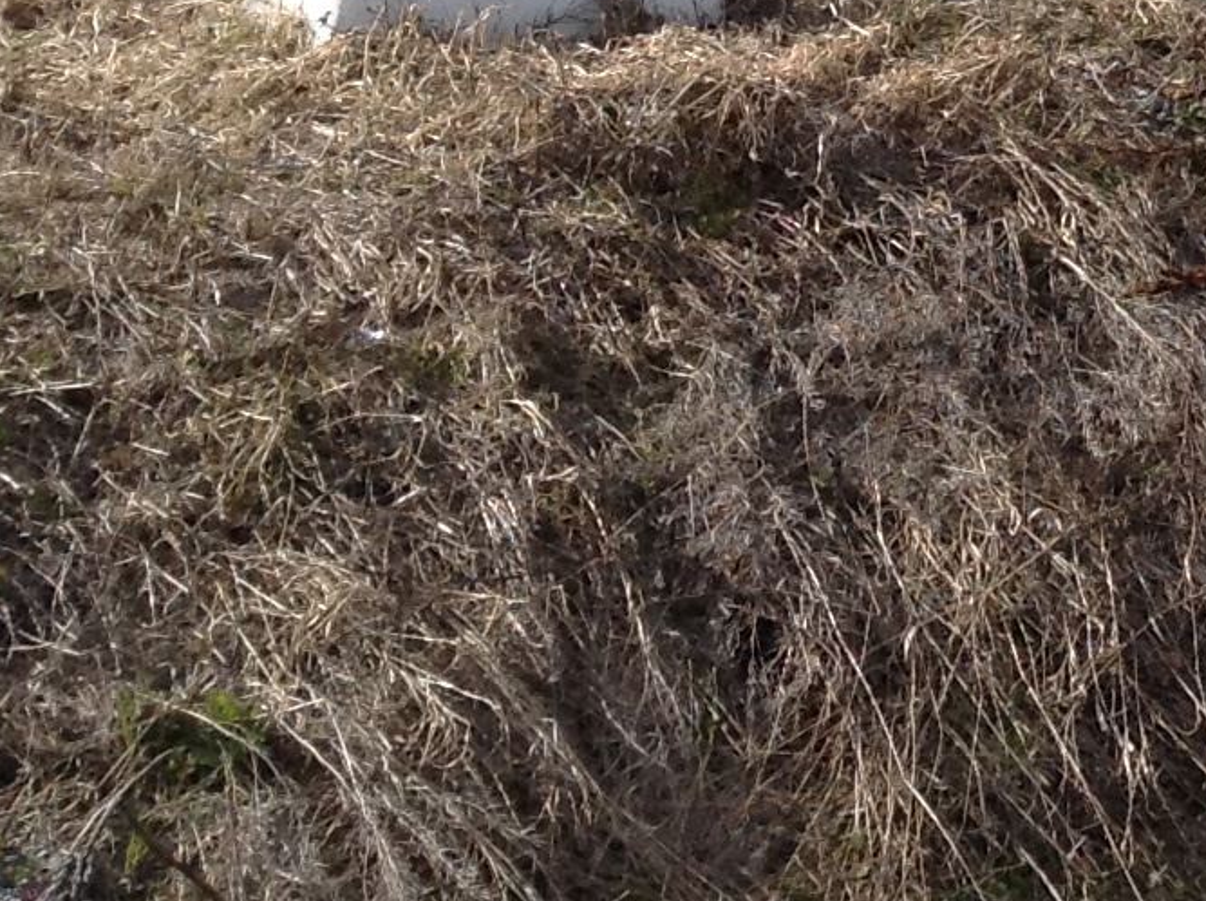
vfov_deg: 10.4
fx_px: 4730
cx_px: 2011
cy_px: -561
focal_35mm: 136
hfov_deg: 13.4
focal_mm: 4.28
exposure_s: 1/1681
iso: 50
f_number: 2.4
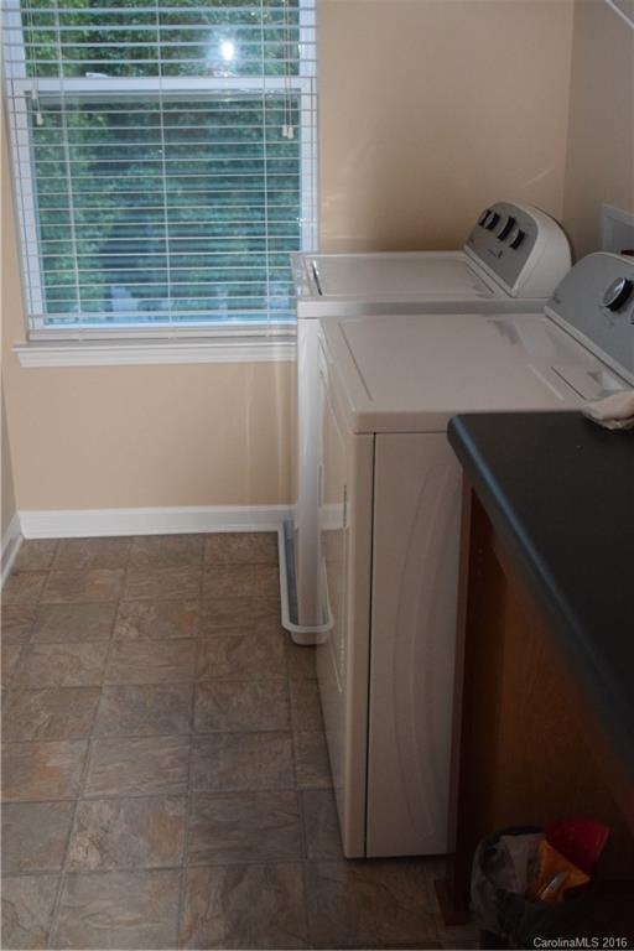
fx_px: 1149
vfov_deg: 45.0
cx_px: 317
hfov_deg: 30.8
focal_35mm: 44
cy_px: 476
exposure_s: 1/60
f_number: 4.2
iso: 3200
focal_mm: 29
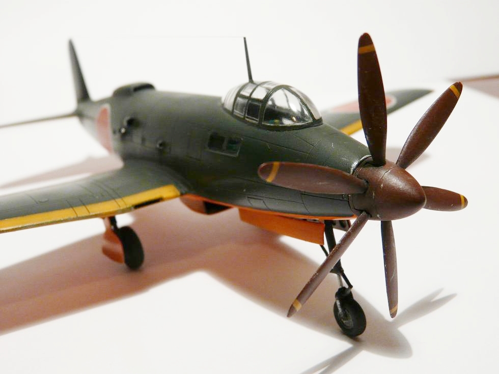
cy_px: 187
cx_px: 250
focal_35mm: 35
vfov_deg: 40.7
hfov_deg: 52.6
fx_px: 505
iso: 200
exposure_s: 1/40
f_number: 2.8
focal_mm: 5.8
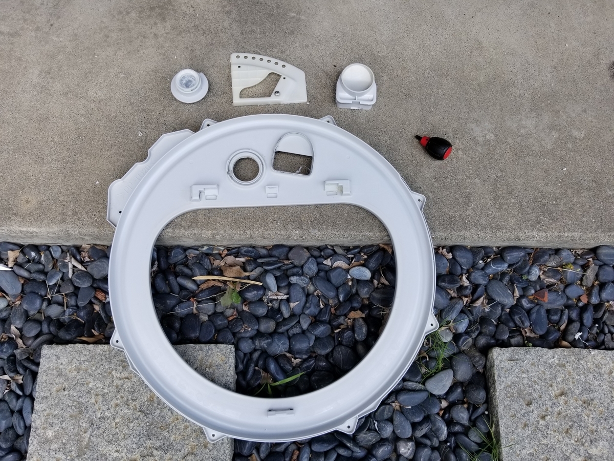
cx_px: 307
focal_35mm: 26
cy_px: 230
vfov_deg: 53.1
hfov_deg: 67.3
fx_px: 461
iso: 50
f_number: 1.7
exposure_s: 1/646
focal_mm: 4.25
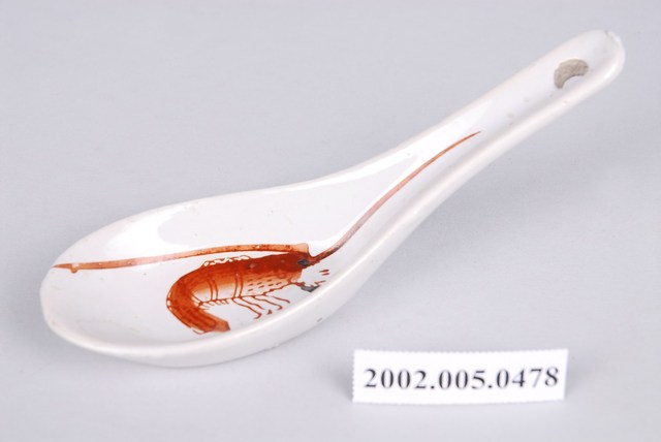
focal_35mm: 105
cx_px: 330
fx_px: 1930
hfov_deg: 19.4
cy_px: 221
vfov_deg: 13.1
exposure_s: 1/80
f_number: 9
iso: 100
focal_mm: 70
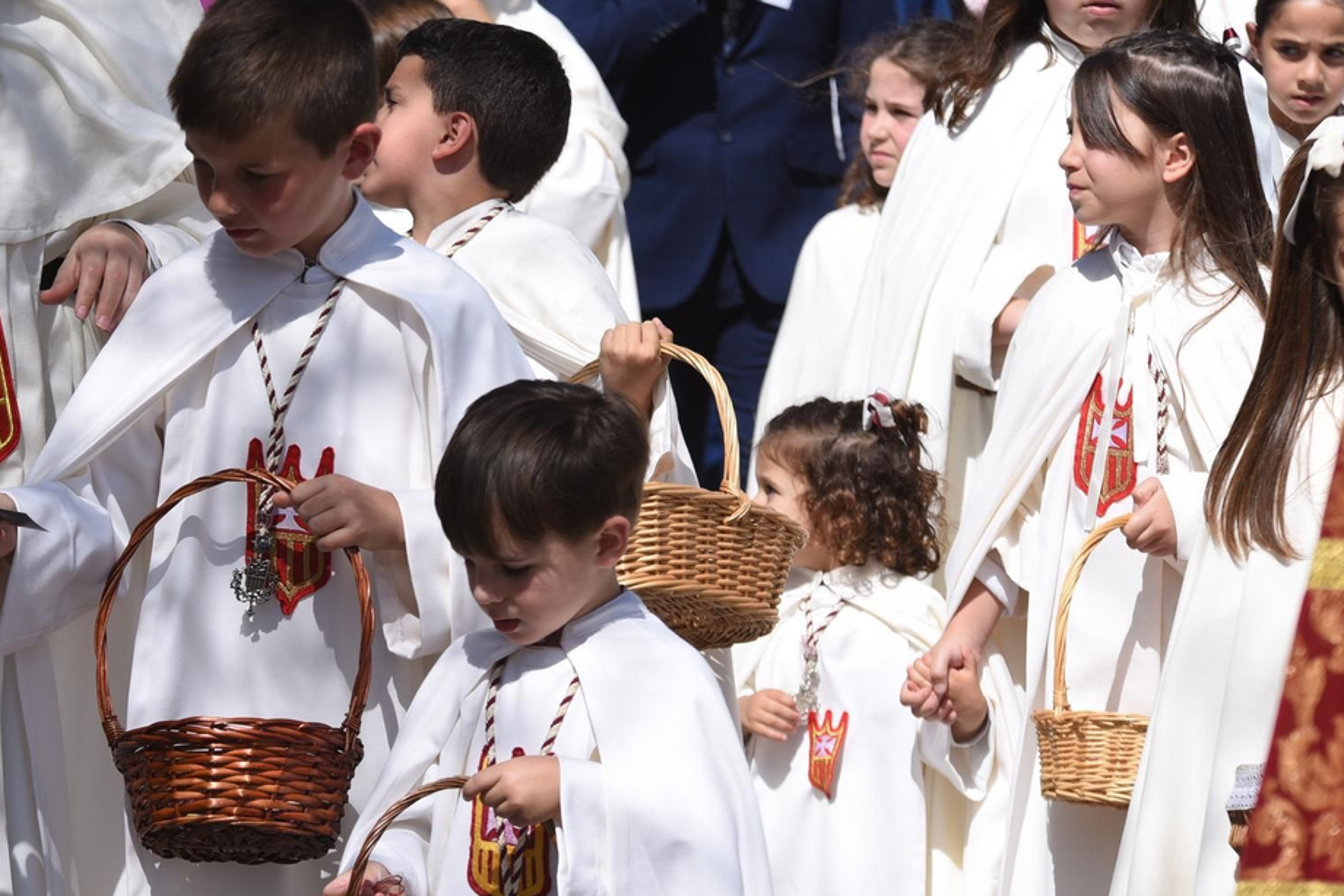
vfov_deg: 6.1
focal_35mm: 226
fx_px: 8439
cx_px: 299
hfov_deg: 9.1
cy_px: 331
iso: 100
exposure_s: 1/800
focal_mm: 130
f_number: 4.5
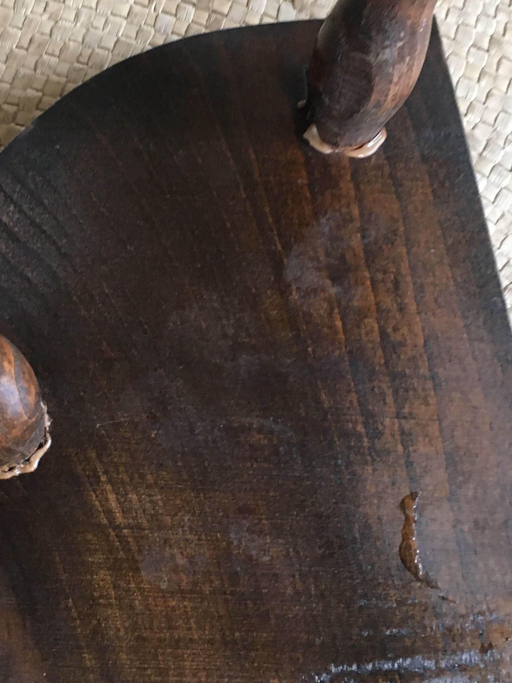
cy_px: 299
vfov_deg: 34.3
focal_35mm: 56
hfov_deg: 26.1
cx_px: 223
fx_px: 1104
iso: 250
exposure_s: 1/33
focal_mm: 4.15
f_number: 2.2
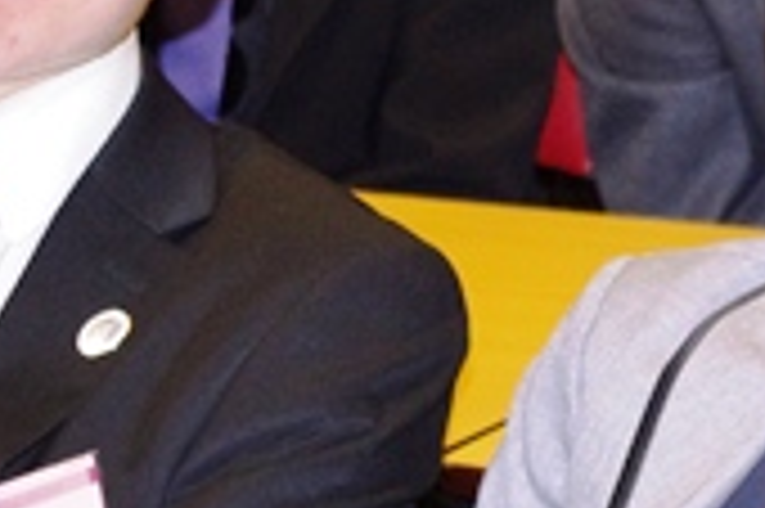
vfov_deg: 4.4
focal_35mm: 309
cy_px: 106
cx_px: 954
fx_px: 6560
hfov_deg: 6.6
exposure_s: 1/40
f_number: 5.6
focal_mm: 55
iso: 1600
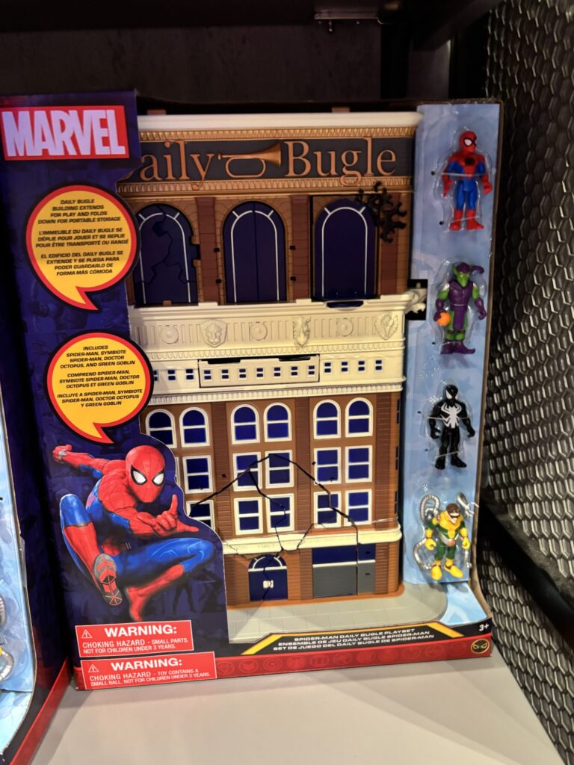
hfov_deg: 53.1
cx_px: 287
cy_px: 382
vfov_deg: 67.3
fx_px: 575
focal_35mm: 26
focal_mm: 5.96
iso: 500
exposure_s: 1/40
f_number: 1.6
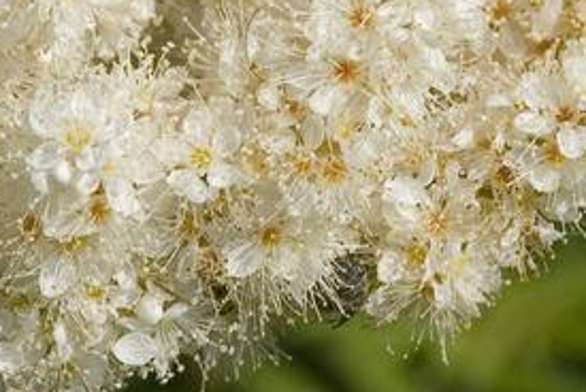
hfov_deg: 6.0
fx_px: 5591
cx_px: 283
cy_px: 43
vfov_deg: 4.0
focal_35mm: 343
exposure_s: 1/1000
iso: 200
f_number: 6.3
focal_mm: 105
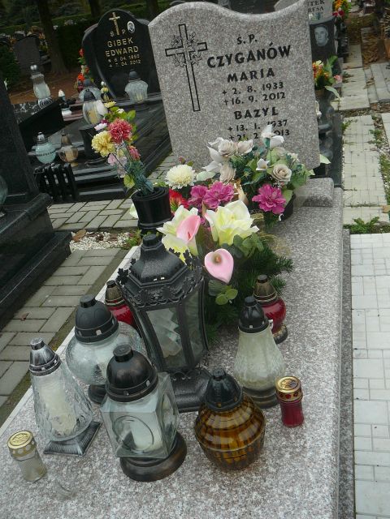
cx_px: 195
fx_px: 526
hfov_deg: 40.7
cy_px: 260
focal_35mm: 35
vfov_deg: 52.6
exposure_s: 1/100
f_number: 2.8
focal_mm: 5.2
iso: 80
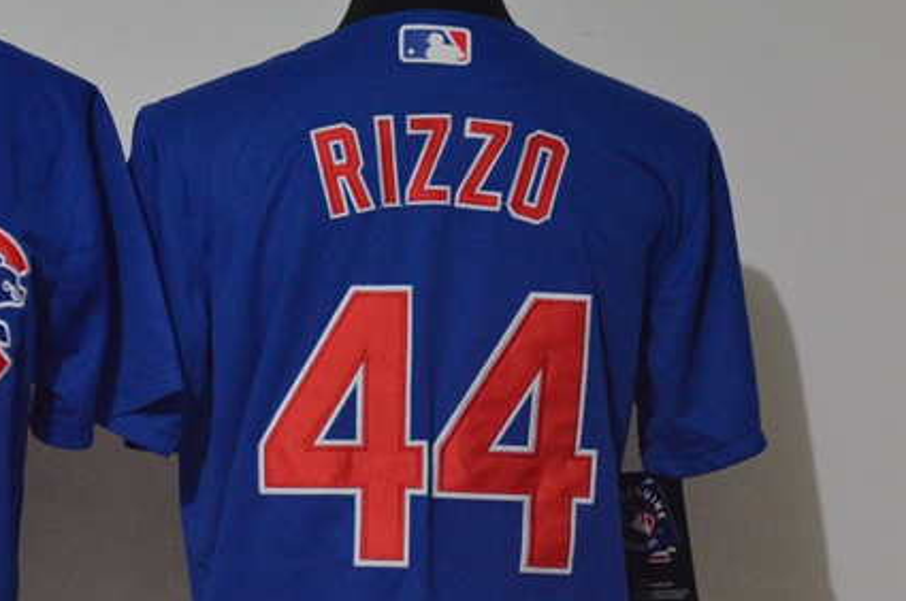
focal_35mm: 158
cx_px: 62
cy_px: 386
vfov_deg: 8.7
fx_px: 3970
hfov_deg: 12.9
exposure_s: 1/20
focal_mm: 56
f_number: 4.8
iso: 4000
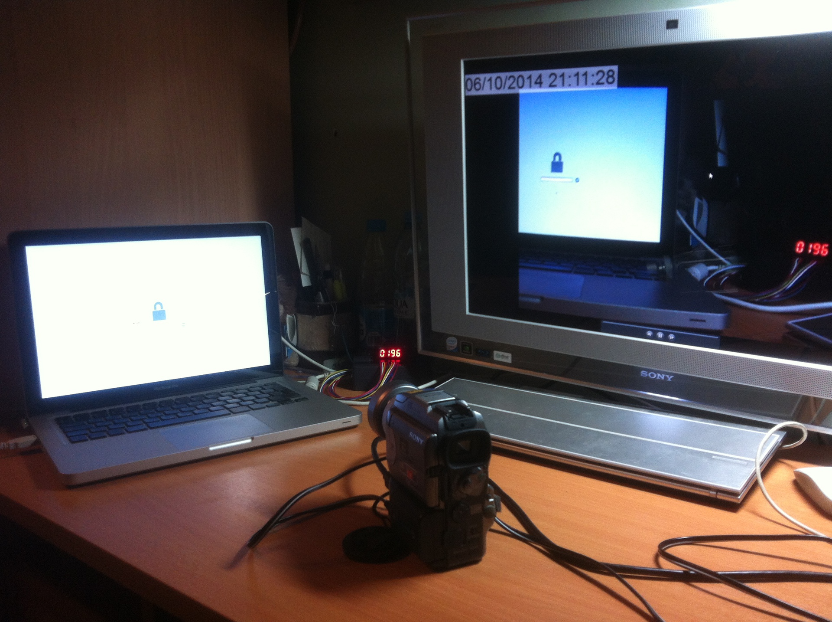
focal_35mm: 35
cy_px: 311
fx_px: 840
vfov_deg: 40.6
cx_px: 416
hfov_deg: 52.7
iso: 125
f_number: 2.8
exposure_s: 1/15
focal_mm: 3.85
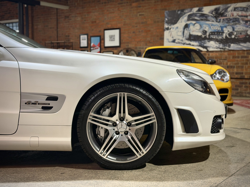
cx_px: 125
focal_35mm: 48
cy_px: 94
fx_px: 347
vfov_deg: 30.3
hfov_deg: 39.7
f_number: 1.78
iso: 160
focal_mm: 6.76
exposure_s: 1/50
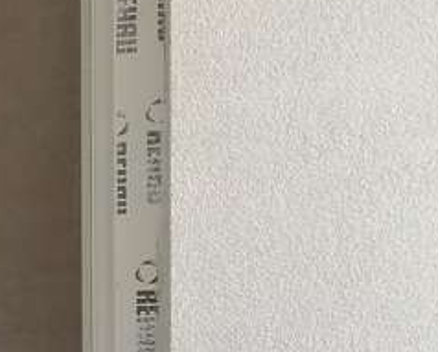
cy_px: 537
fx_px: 2155
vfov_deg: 9.1
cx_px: -732
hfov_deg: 9.7
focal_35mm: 166
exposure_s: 1/214
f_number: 1.8
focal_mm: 3.95
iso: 50
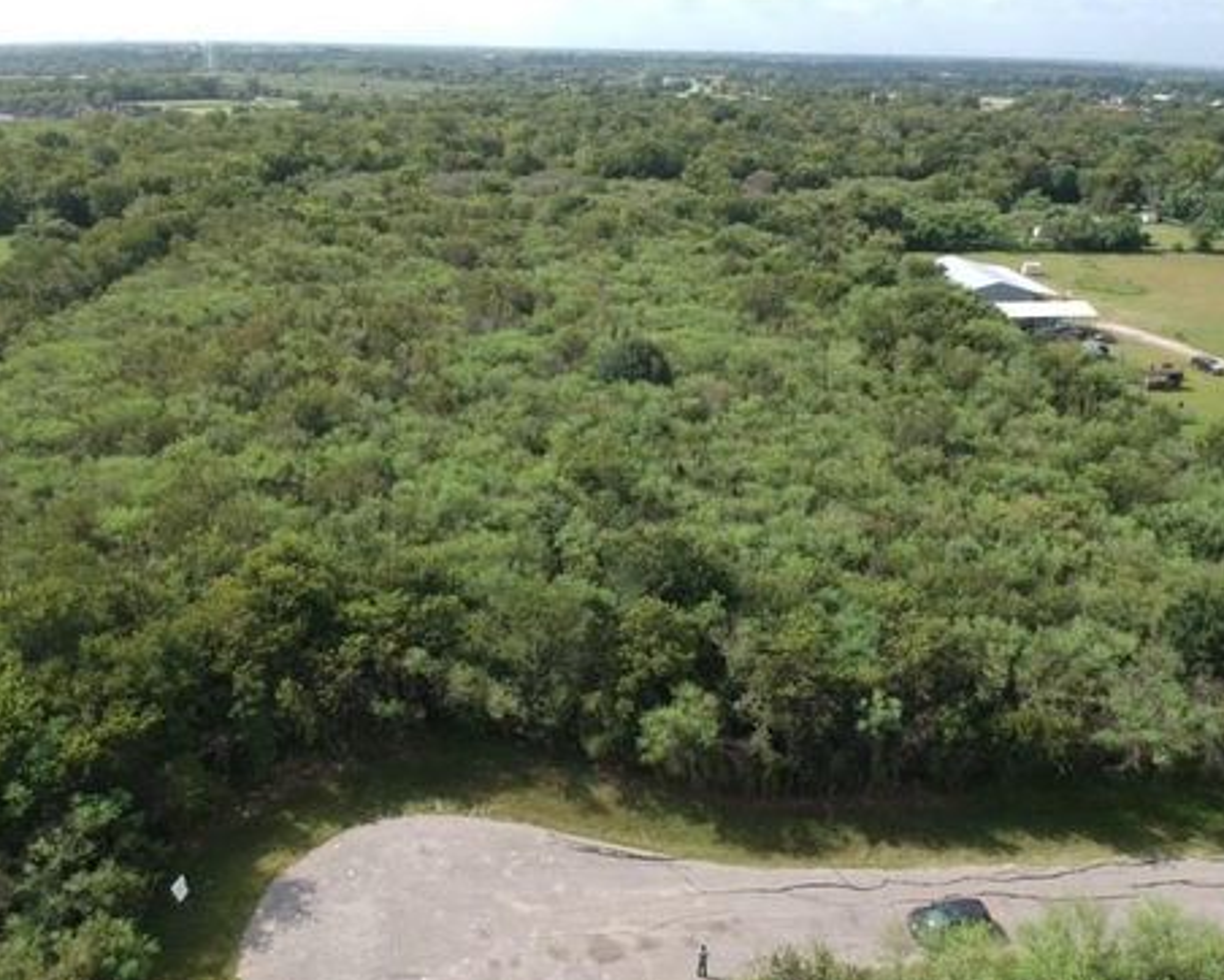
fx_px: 979
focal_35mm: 27
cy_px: 489
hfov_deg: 64.0
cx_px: 626
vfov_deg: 53.2
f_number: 2.6
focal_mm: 4.49
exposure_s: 1/640
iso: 100
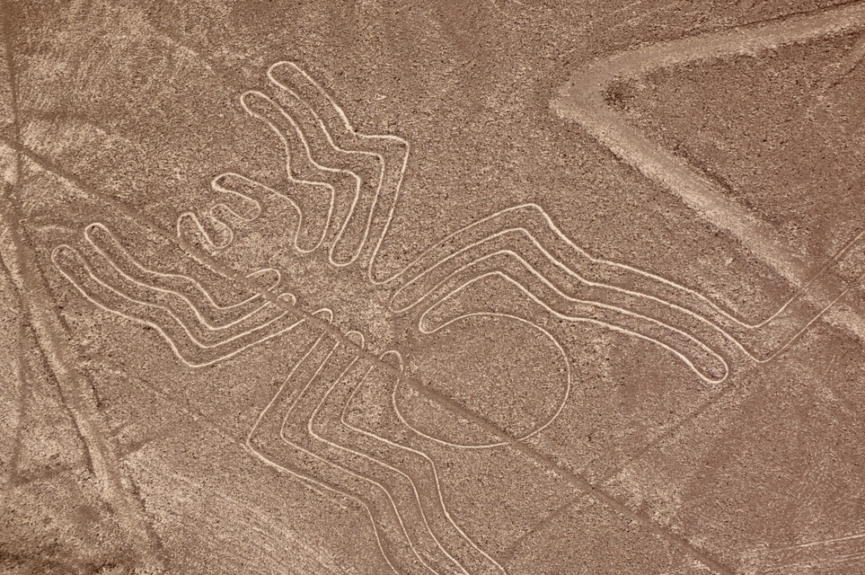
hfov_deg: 9.1
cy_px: 336
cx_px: 421
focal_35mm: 227
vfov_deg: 6.0
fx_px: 5449
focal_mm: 116
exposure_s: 1/3000
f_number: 4.8
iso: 200
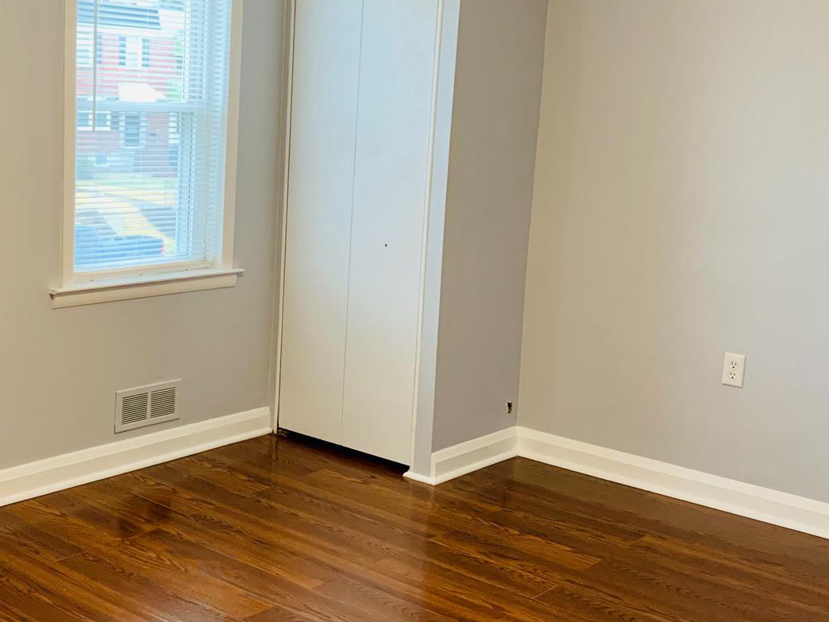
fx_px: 1221
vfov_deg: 28.5
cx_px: 260
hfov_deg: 37.0
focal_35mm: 51
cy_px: 275
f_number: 1.8
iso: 160
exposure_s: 1/60
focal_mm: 4.25
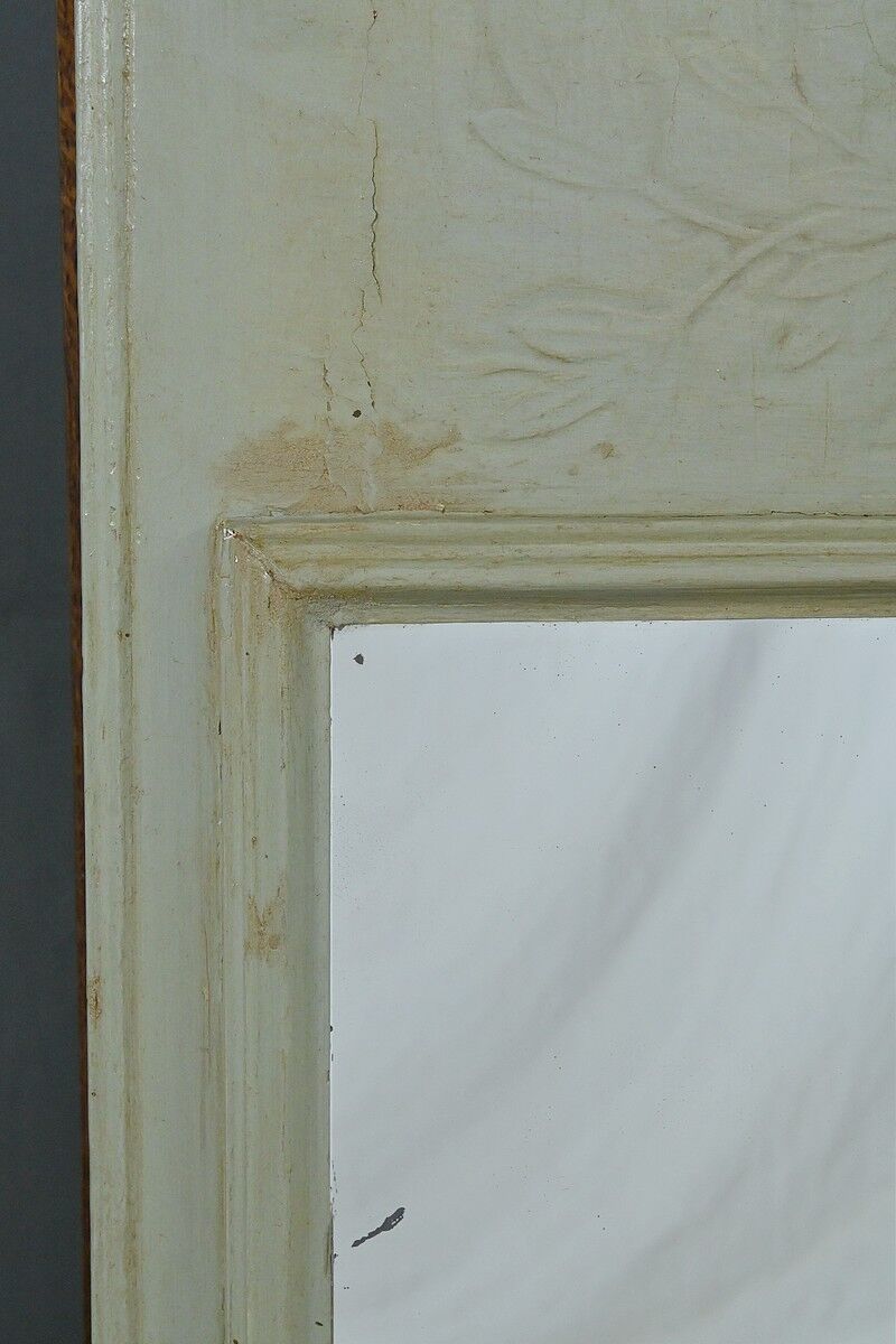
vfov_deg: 27.0
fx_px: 2800
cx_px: 448
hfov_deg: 18.2
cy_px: 672
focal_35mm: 75
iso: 2000
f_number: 8
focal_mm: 50
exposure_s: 1/30
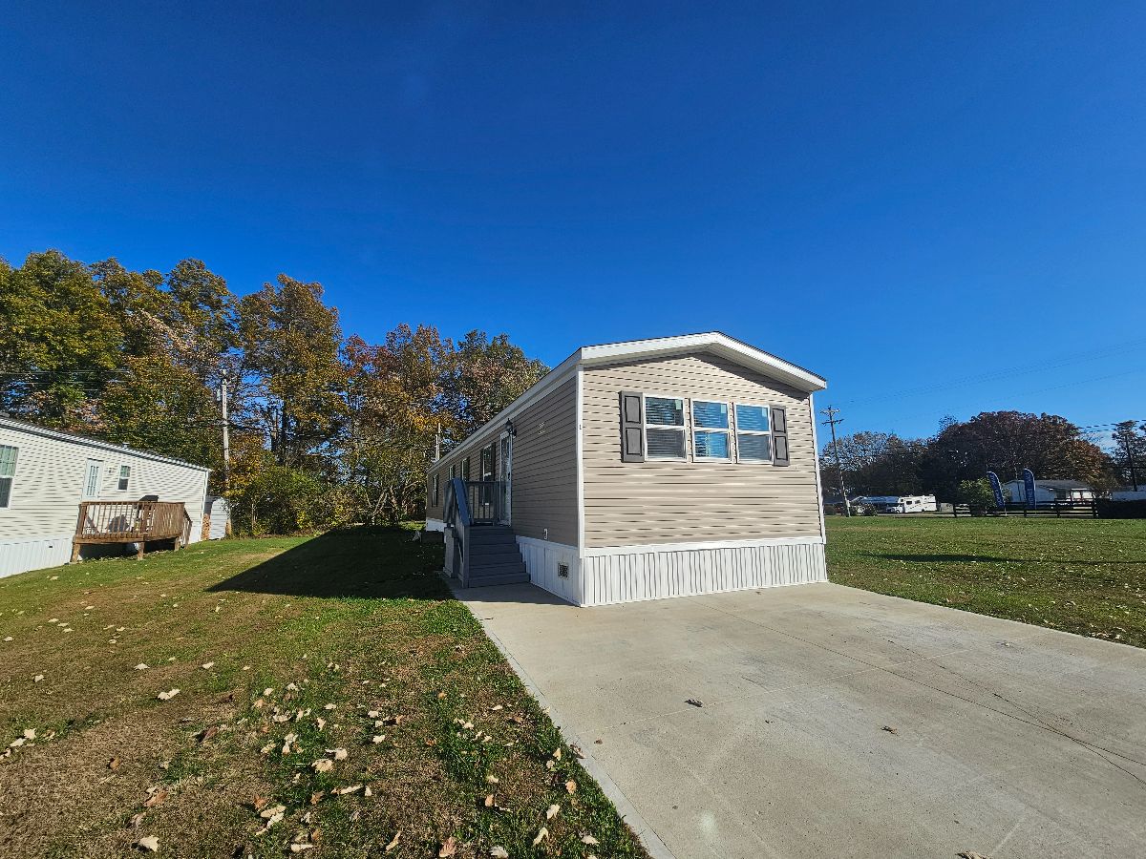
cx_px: 573
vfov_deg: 89.9
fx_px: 430
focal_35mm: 13
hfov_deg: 106.2
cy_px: 430
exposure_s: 1/3483
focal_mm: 2.2
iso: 50
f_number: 2.2
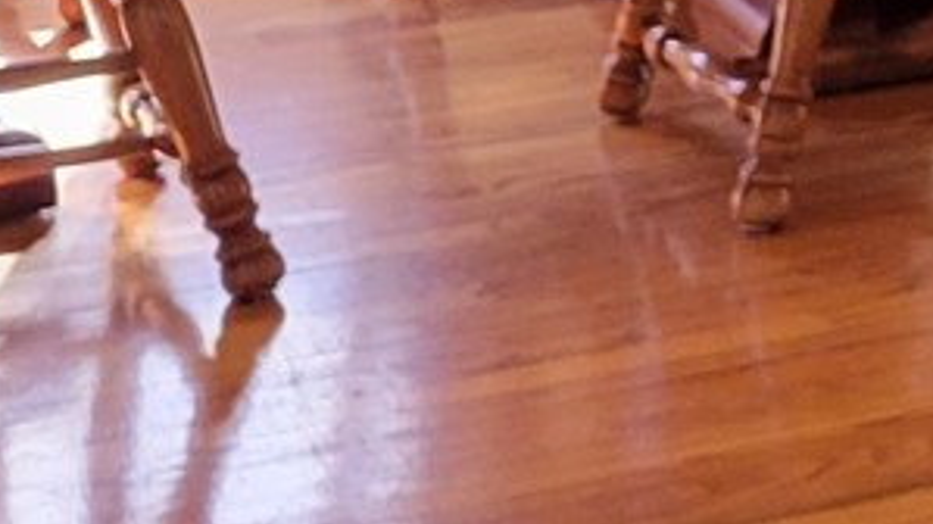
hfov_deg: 9.3
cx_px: 2609
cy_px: -895
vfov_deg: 5.9
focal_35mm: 194
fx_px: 4798
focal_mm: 5.4
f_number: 1.8
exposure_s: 1/120
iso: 200
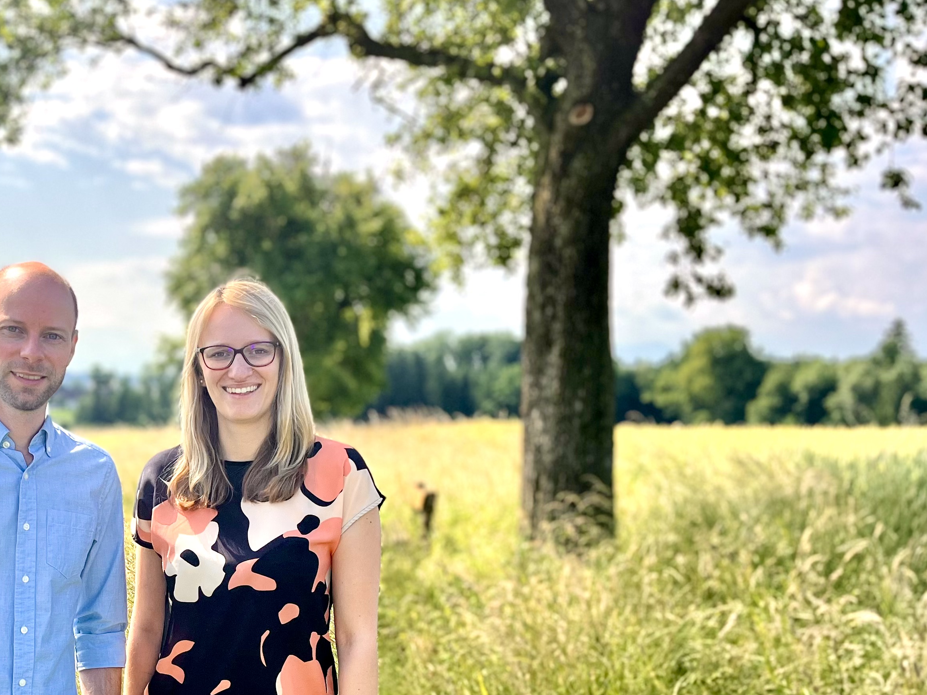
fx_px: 1205
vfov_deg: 31.4
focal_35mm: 45
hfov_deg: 40.1
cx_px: 167
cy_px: 551
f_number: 1.6
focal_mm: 5.1
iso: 50
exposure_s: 1/3311
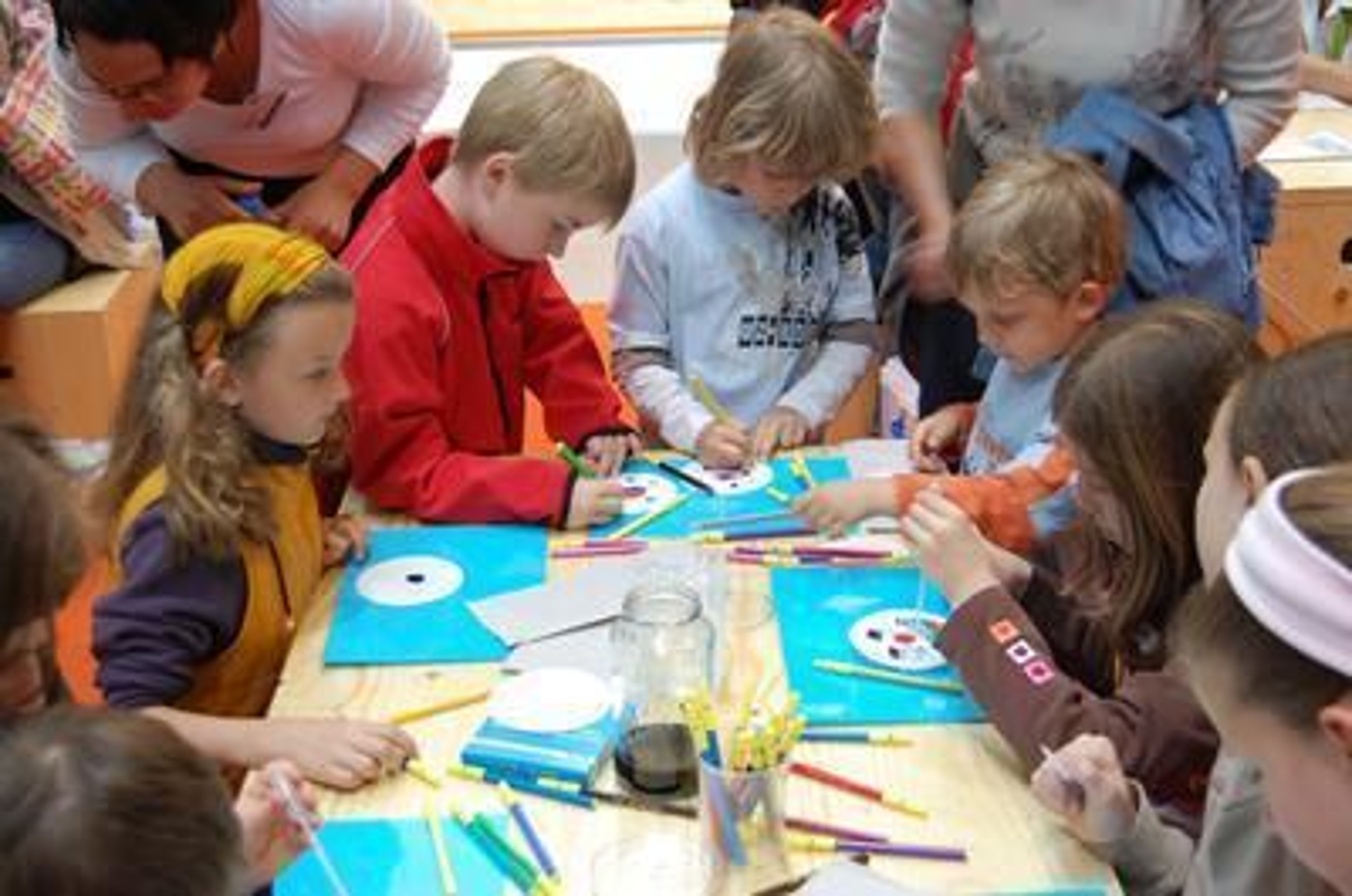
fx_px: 1743
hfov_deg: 42.4
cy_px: 448
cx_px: 676
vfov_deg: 28.8
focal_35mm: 46
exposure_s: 1/25
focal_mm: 31
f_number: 4.5
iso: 400
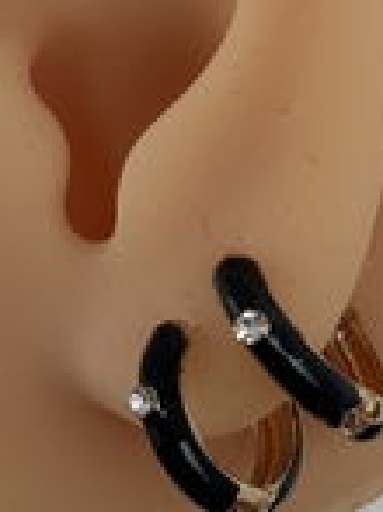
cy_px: 214
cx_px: 240
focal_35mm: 174
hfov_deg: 8.5
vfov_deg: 11.4
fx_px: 2571
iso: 64
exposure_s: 1/254
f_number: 1.78
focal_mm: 6.76
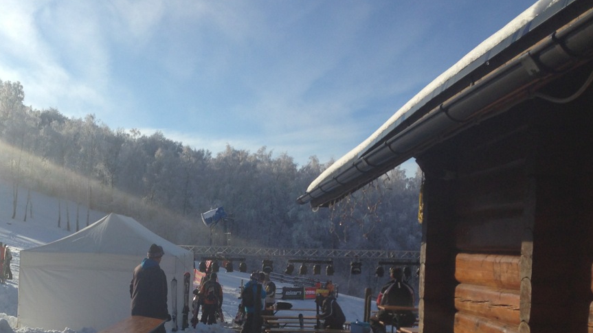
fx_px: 786
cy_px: 279
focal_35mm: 50
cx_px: 219
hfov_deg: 41.0
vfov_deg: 23.5
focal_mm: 4.13
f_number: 2.4
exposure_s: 1/2262
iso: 50
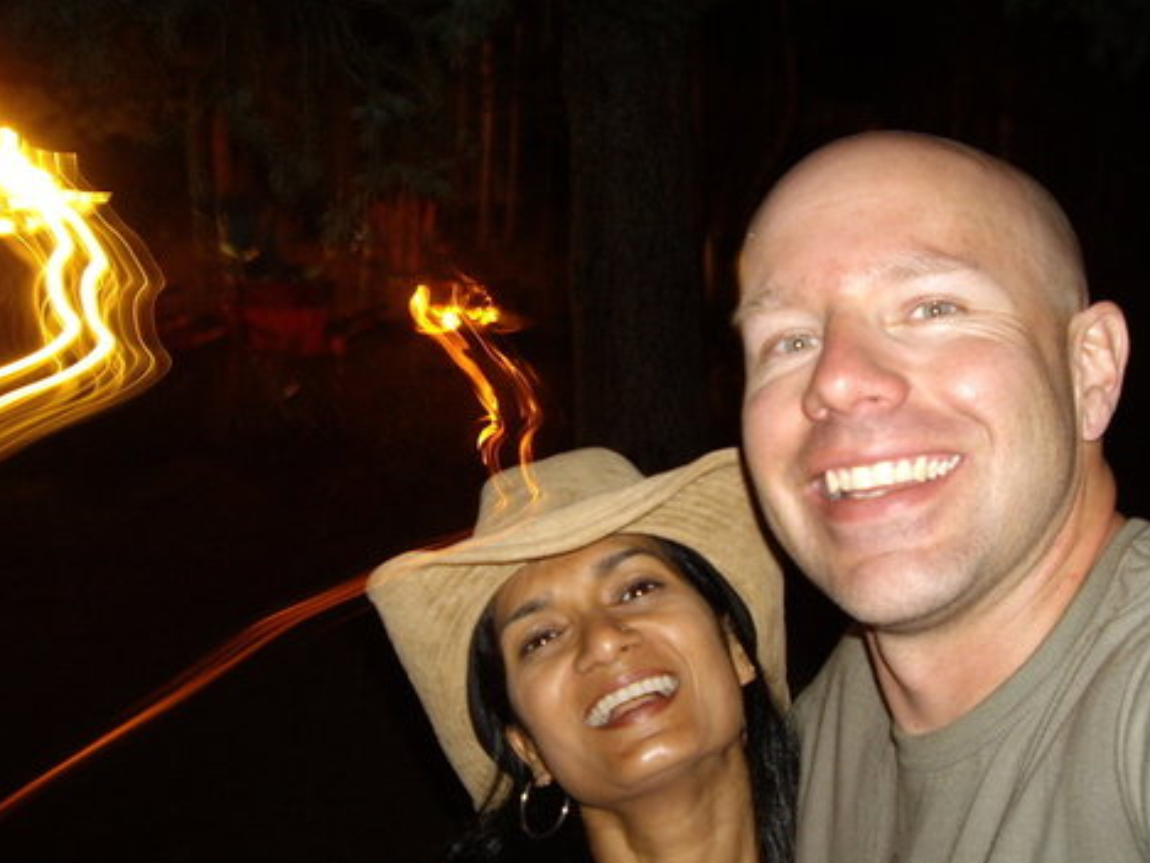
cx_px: 622
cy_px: 467
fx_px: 1728
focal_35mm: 52
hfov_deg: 36.8
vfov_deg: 28.0
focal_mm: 6.2
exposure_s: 2
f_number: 2.7
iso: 100
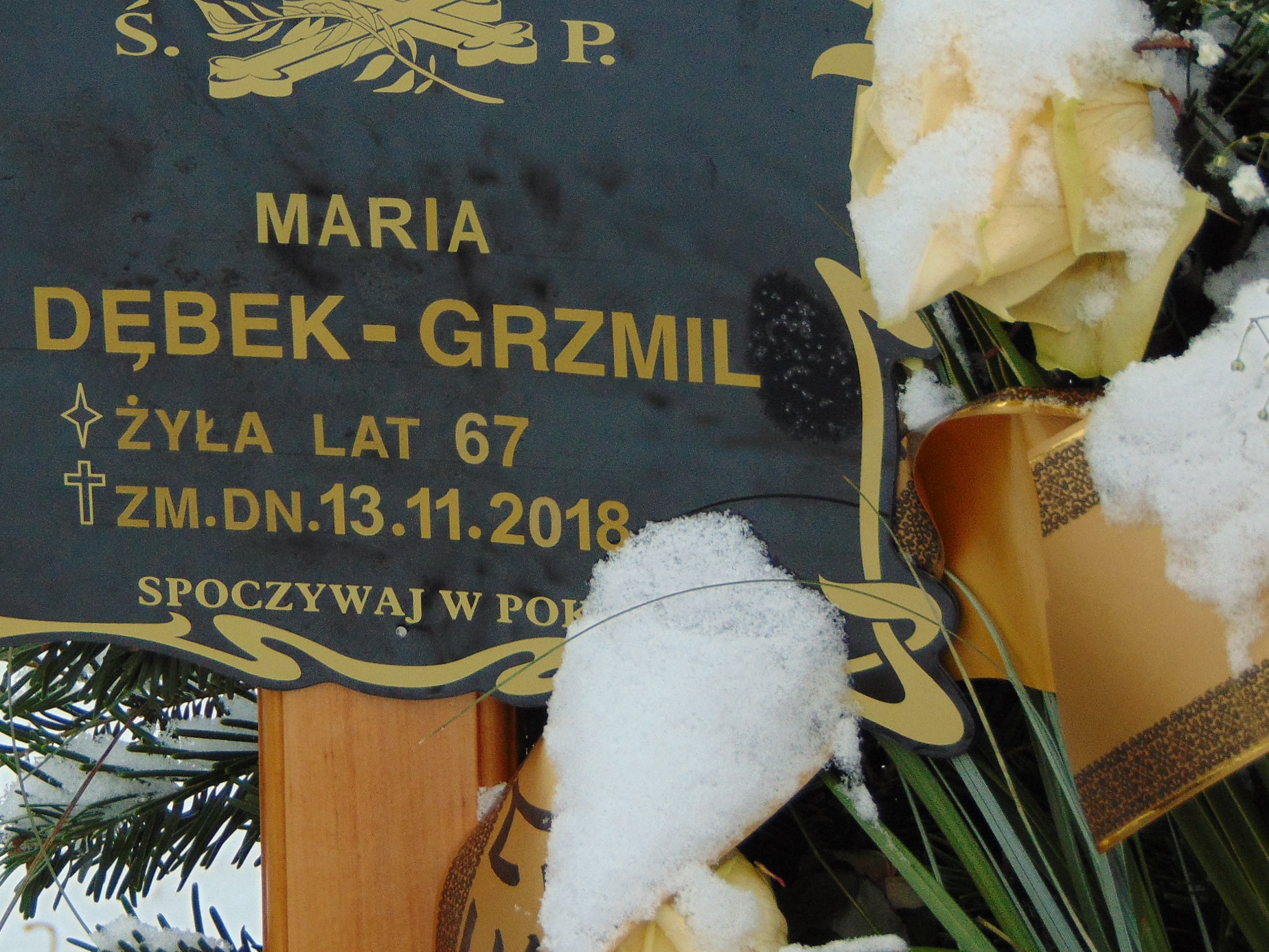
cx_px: 395
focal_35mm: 230
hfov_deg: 8.6
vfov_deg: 6.5
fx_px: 8432
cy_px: 327
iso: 100
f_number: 4
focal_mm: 29.5
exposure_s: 1/125
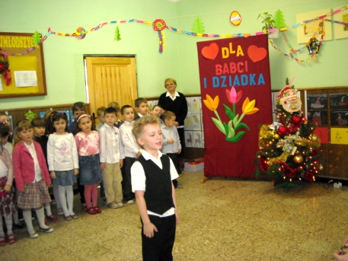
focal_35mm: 35
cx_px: 174
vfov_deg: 40.7
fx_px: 352
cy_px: 130
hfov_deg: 52.6
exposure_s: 1/60
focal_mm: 5.7
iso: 400
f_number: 2.8
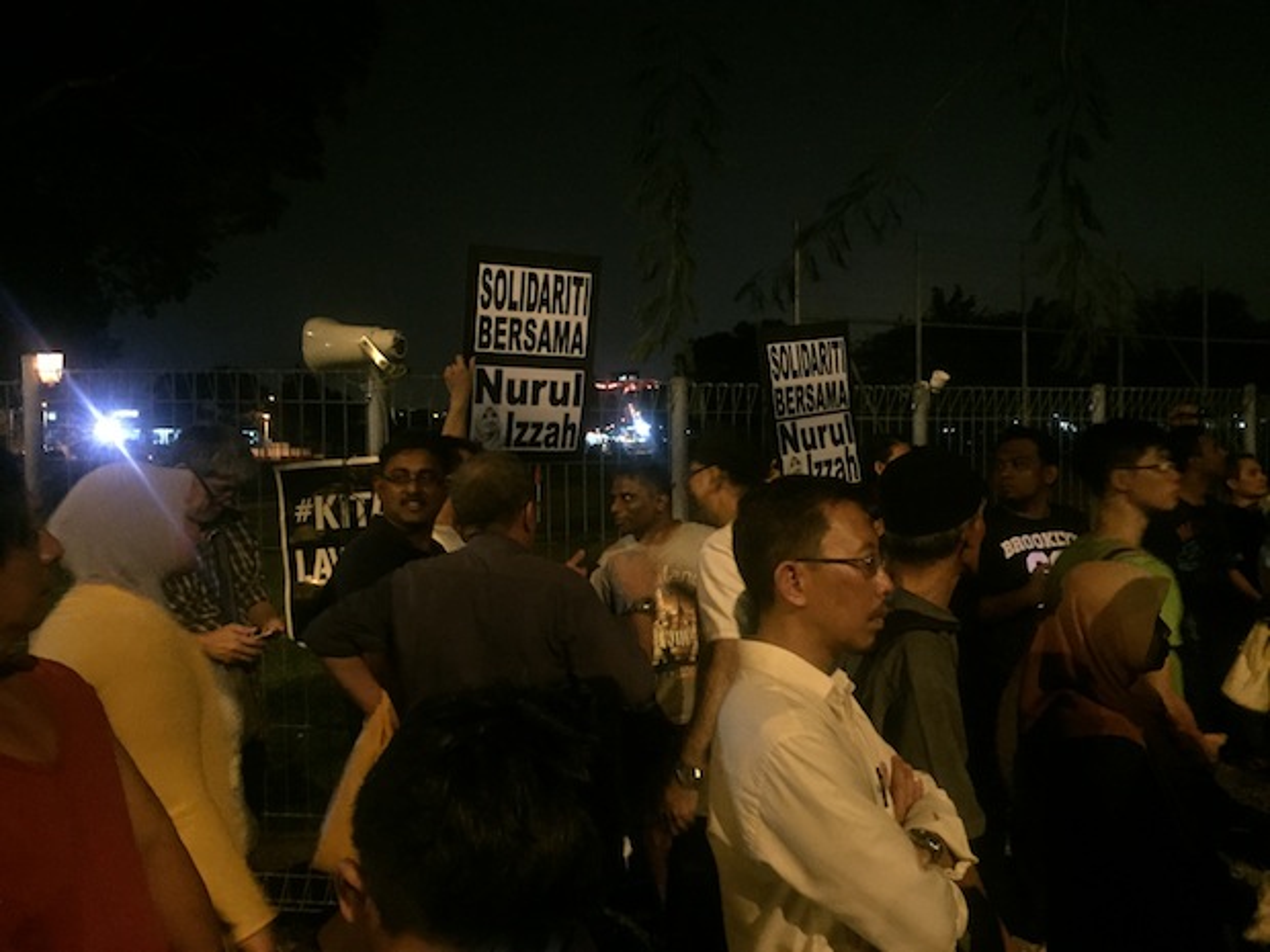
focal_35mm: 29
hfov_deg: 61.7
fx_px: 1064
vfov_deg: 48.2
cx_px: 635
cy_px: 476
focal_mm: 4.15
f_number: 2.2
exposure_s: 1/15
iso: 800
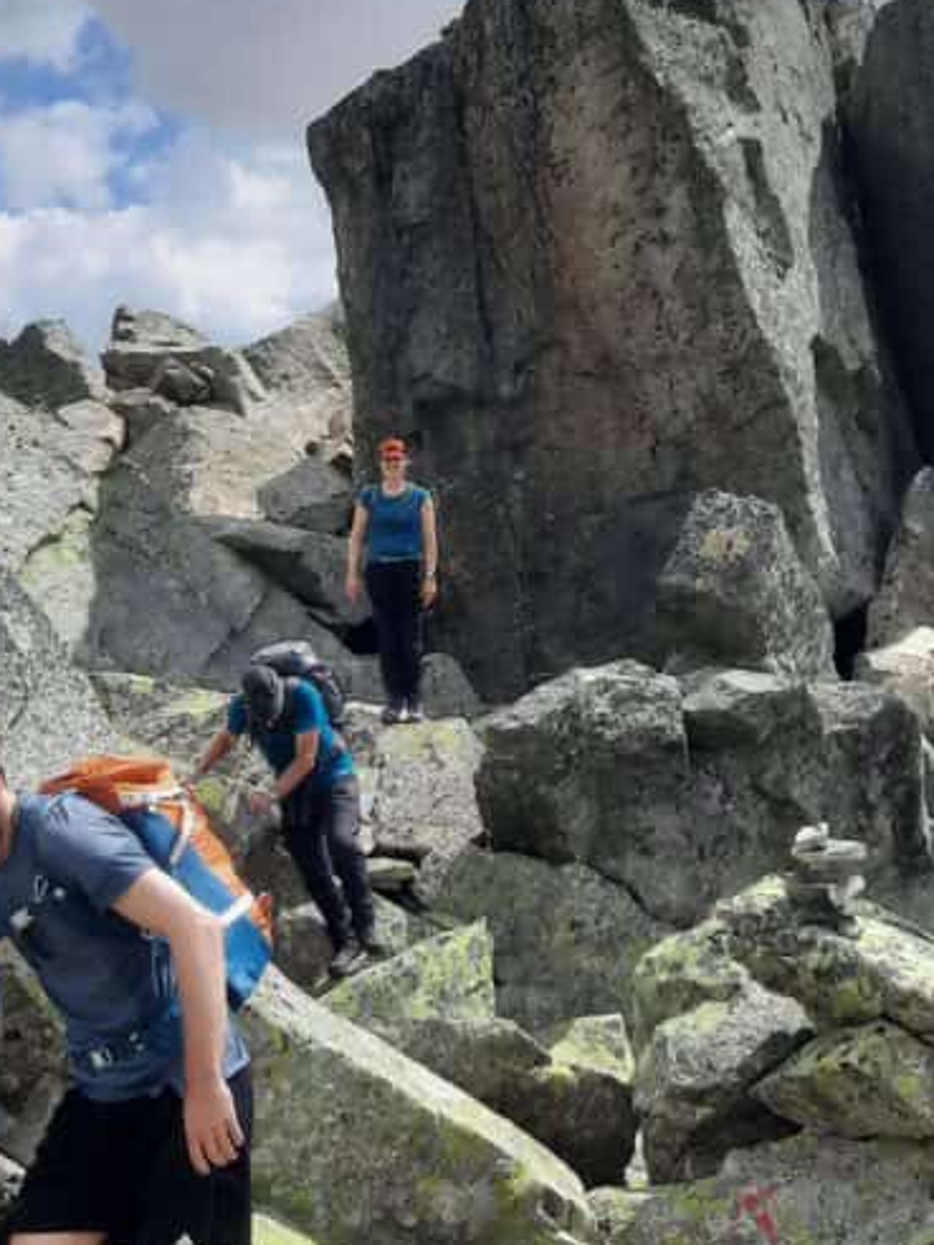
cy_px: 491
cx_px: 534
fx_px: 1871
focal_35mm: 52
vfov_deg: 36.7
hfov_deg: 28.0
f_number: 2
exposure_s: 1/1600
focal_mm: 4.6
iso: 32
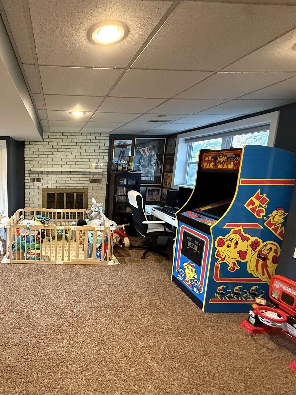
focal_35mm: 19
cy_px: 198
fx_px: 217
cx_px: 58
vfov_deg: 84.7
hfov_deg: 62.7
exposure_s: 1/60
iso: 640
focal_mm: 2.22
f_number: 2.2
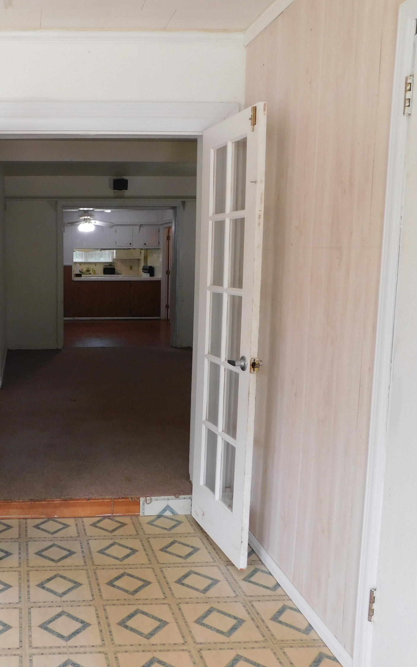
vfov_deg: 56.7
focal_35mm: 34
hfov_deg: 35.1
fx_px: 618
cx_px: 41
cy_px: 334
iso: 125
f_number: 3
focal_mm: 4.1
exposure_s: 1/40
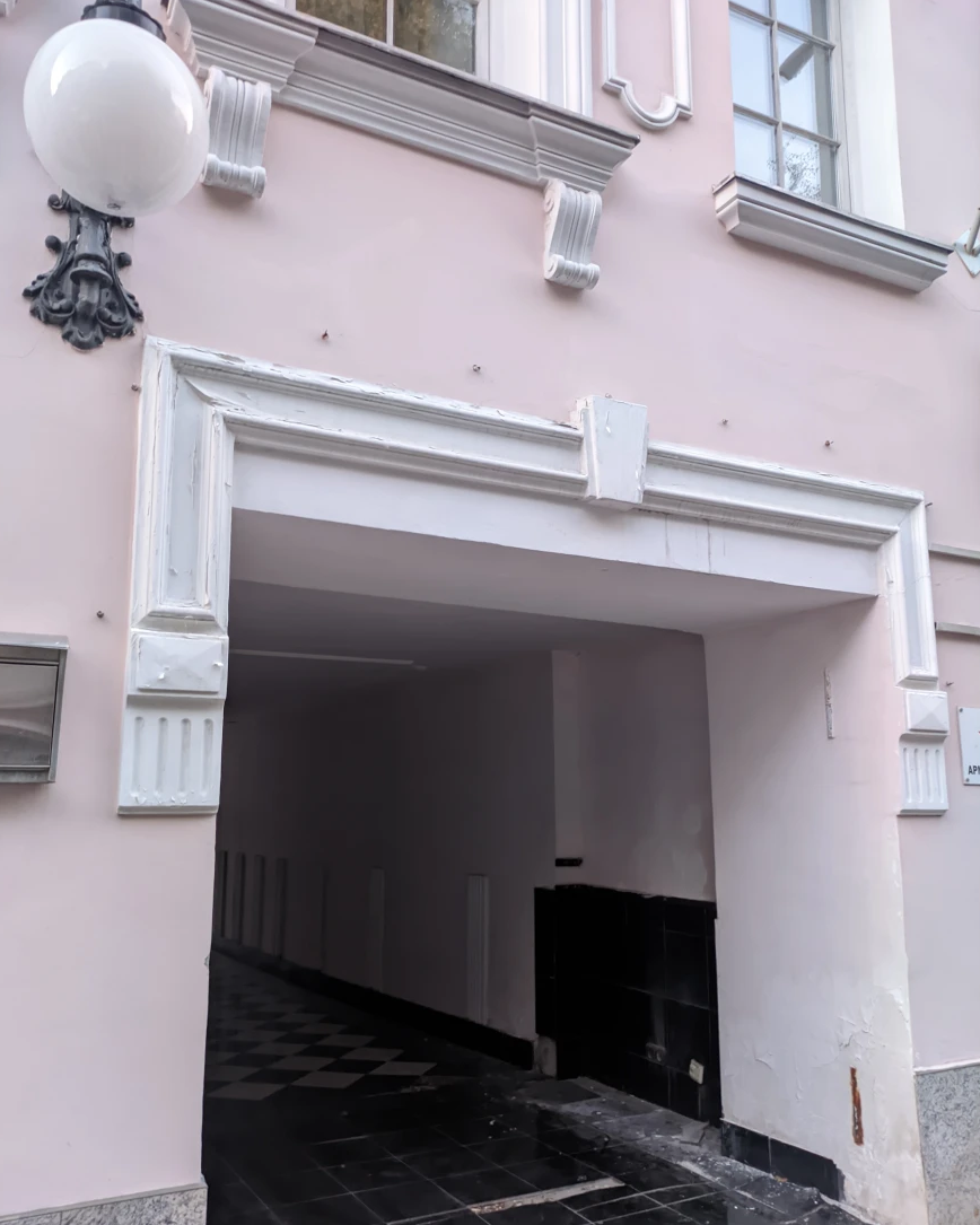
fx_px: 979
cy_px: 640
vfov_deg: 64.0
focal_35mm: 27
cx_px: 476
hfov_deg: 53.2
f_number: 1.89
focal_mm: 5.43
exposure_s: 1/33.3
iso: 917
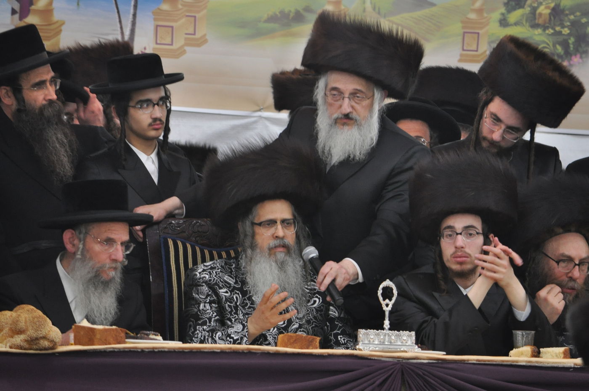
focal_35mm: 330
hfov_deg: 6.3
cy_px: 196
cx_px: 294
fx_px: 5391
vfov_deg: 4.2
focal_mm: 220
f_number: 5.6
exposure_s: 1/60
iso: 1250
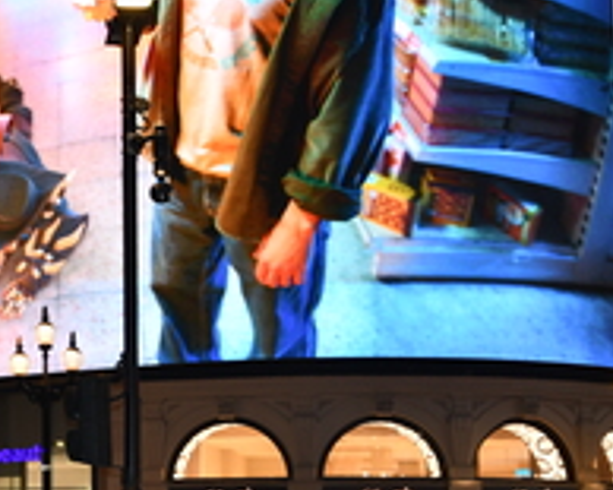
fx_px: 1451
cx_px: -28
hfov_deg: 22.7
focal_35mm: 80
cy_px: 413
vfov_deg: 18.9
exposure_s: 1/80
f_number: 3.5
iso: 250
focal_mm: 24
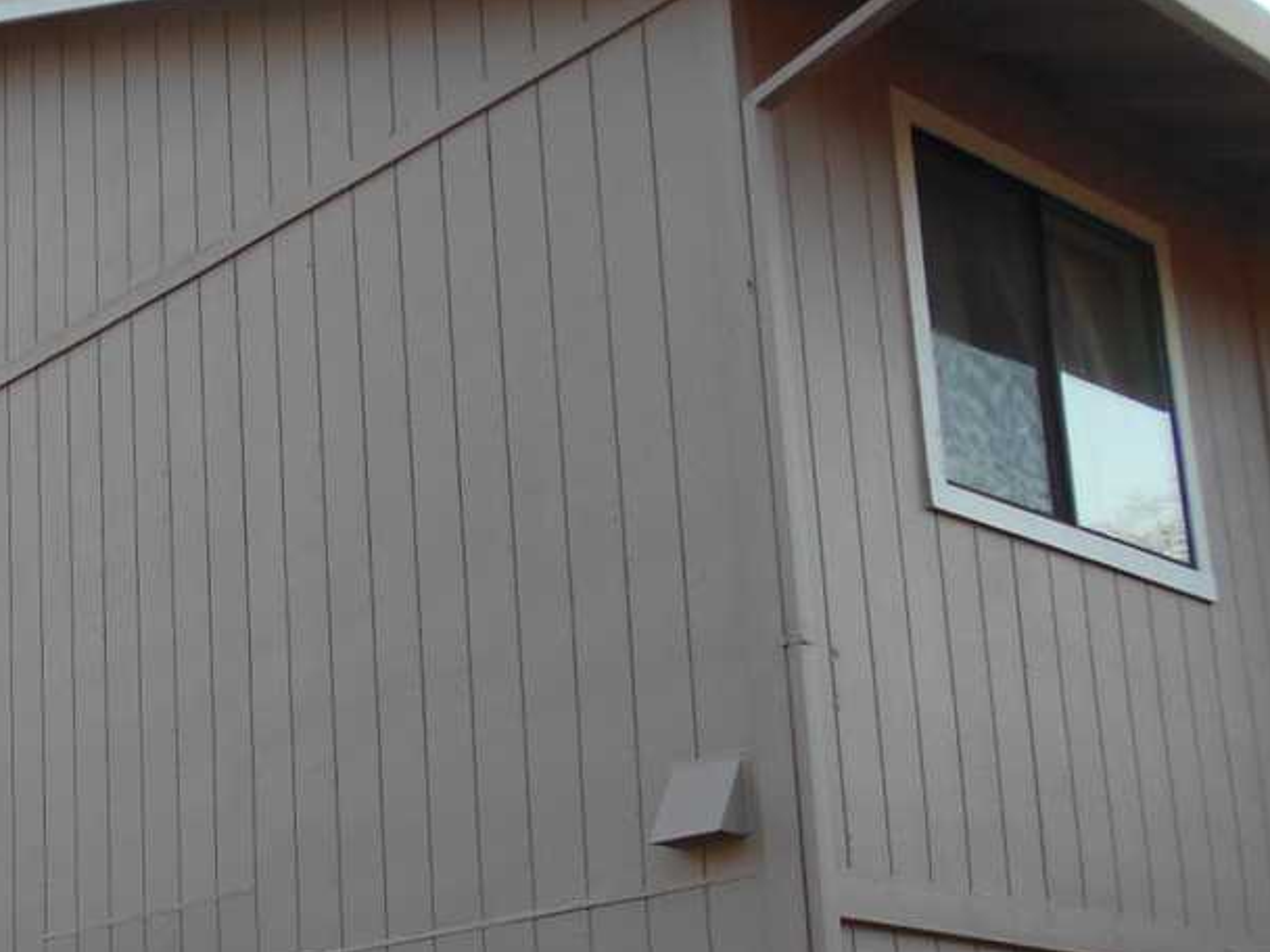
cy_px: 837
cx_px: -57
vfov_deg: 25.0
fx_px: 2091
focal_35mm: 57
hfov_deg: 30.8
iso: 80
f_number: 3.2
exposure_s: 1/200
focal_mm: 4.6
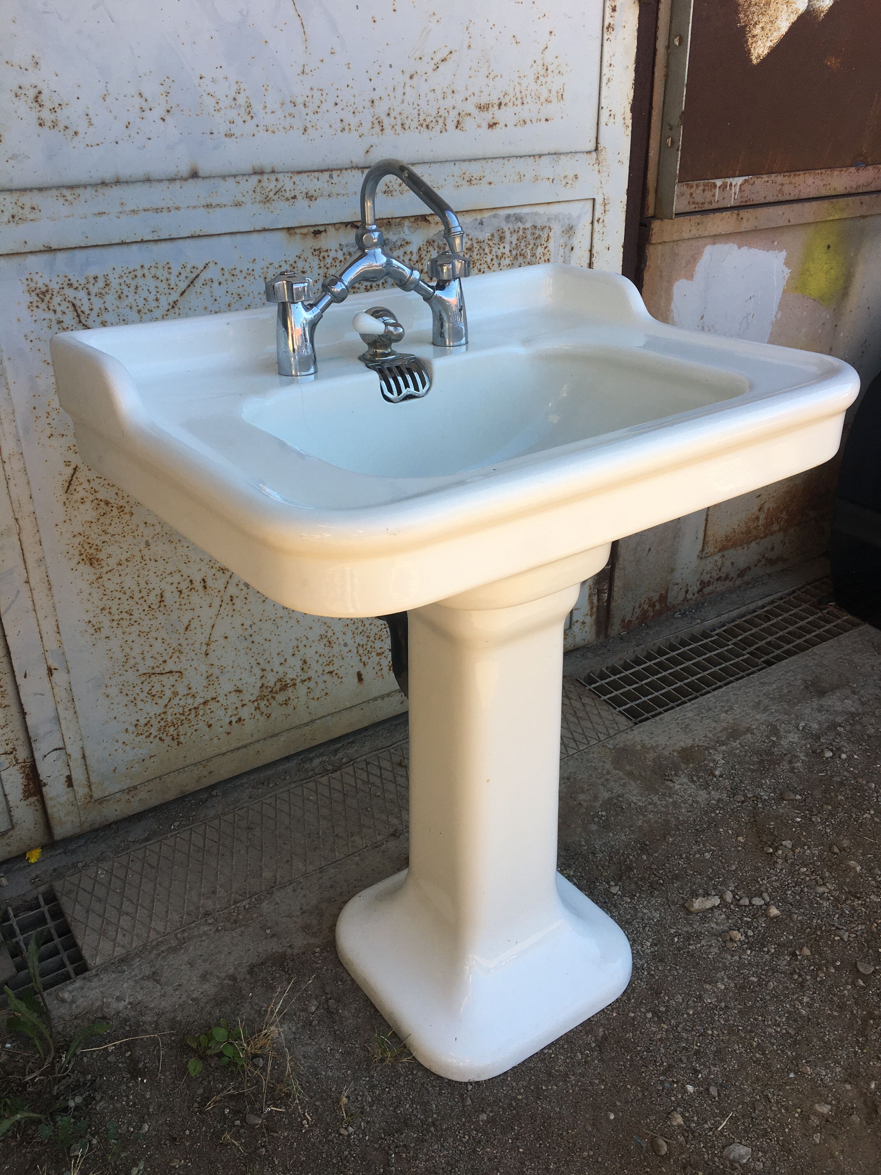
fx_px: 984
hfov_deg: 48.2
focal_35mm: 29
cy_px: 588
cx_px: 440
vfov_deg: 61.7
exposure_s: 1/316
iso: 25
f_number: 2.2
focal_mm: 4.15
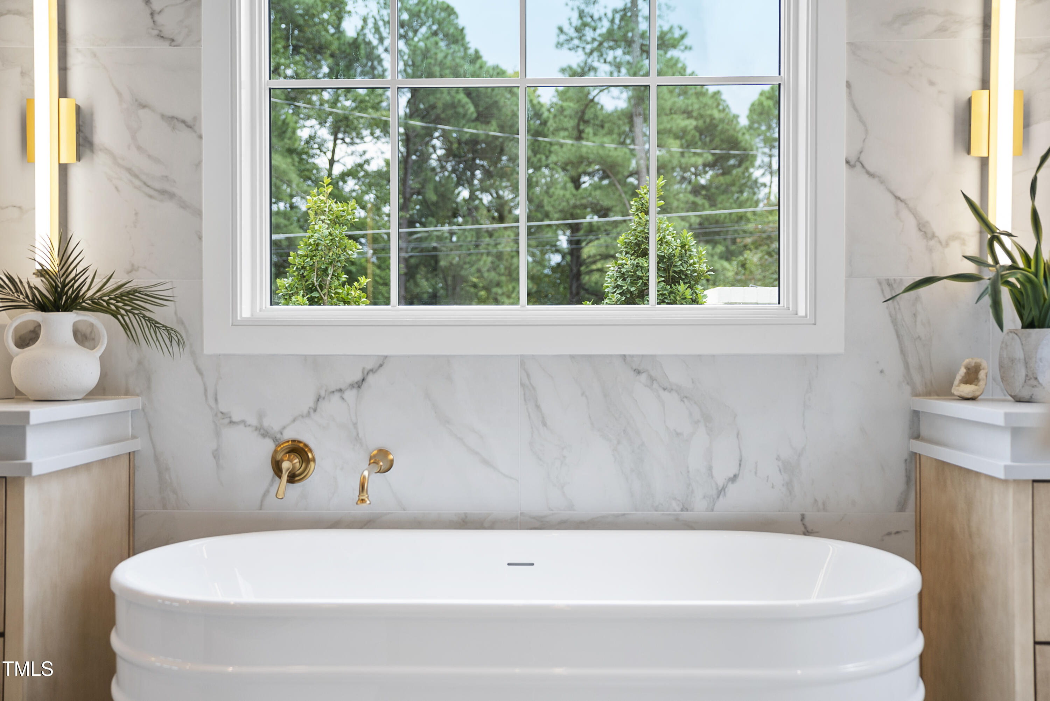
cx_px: 525
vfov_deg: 37.9
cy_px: 350
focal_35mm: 35
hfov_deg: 54.4
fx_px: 1021
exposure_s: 1/200
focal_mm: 35
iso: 80
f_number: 2.8
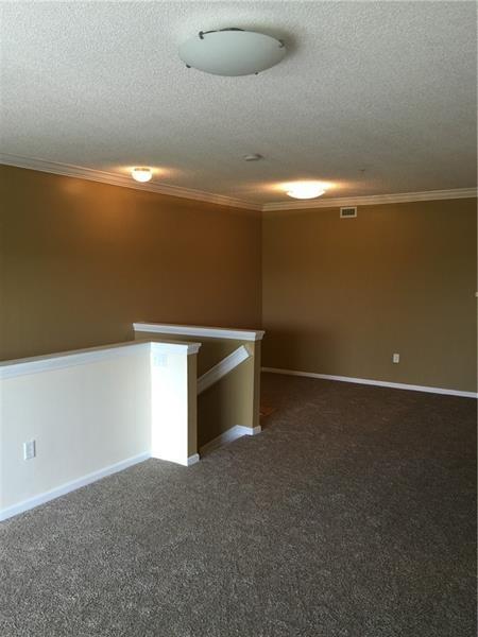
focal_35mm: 29
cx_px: 239
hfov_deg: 48.2
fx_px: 534
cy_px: 318
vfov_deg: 61.7
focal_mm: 4.15
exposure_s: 1/17
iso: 50
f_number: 2.2
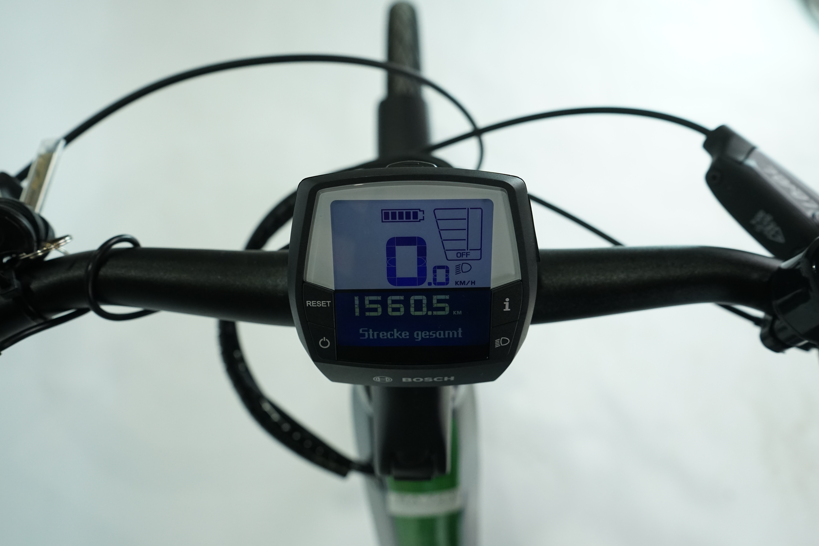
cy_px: 273
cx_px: 410
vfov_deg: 46.4
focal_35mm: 28
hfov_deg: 65.5
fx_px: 637
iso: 1600
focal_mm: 28
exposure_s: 1/200
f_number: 5.6
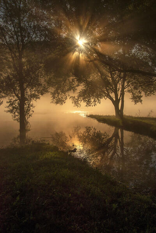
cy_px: 116
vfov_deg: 46.4
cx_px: 78
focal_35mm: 42
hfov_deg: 31.9
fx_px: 273
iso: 100
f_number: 16
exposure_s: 1/500
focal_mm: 28
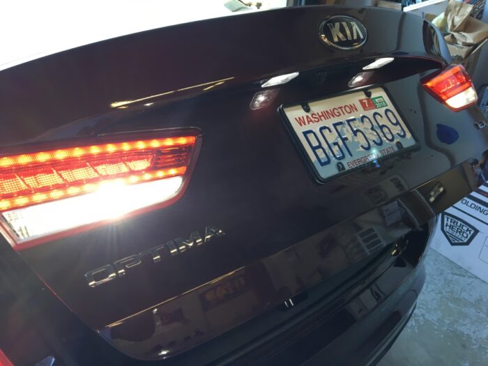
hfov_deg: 61.7
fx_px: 409
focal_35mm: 29
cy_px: 183
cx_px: 244
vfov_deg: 48.2
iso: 50
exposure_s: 1/30
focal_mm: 4.15
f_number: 2.2
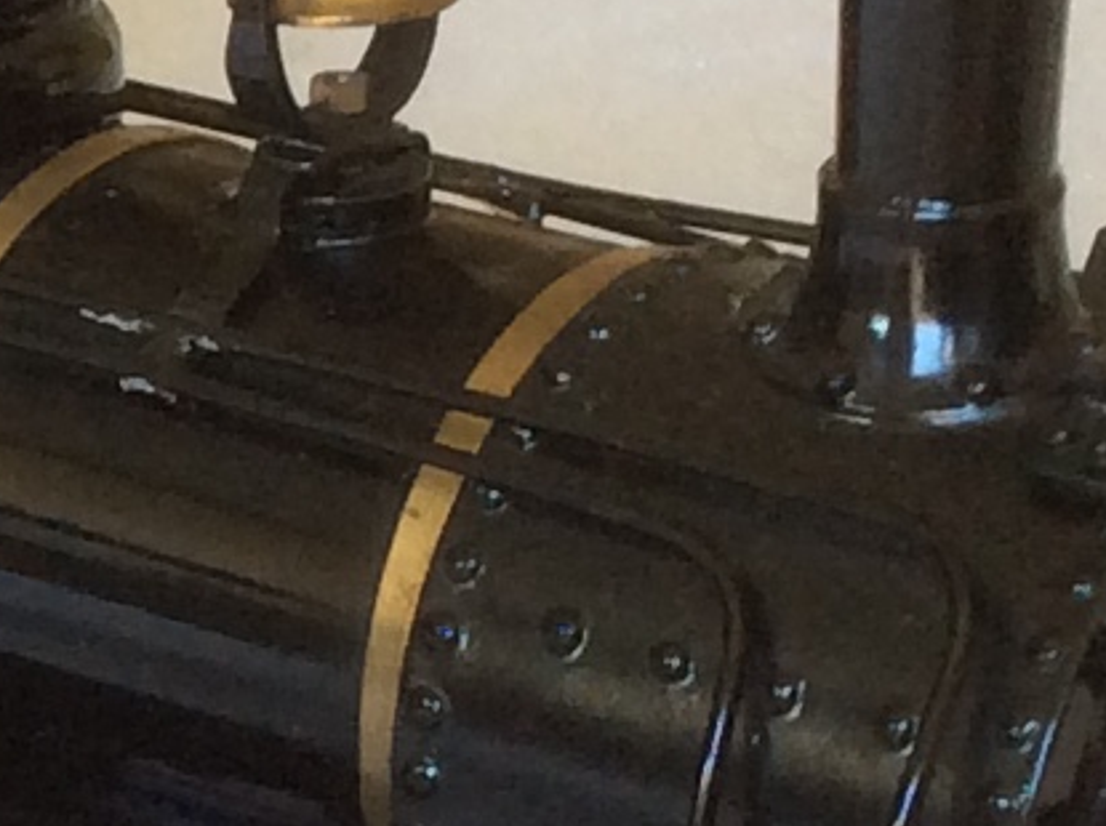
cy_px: 474
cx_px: -424
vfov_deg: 7.4
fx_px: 6381
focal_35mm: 200
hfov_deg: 9.7
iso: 50
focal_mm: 3.3
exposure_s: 1/25
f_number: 2.4
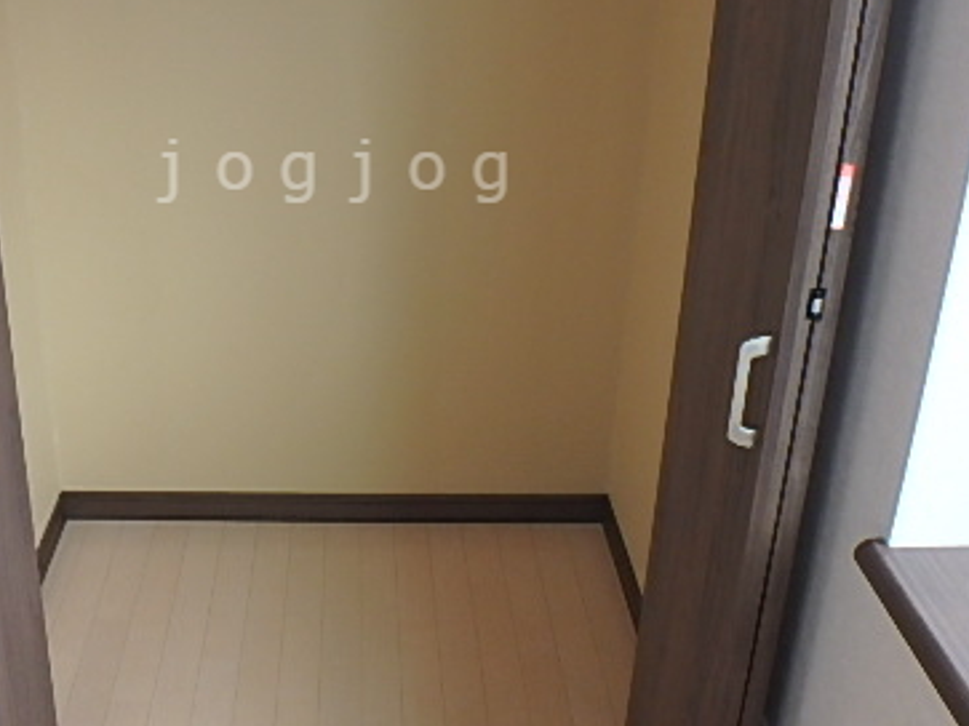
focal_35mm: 37
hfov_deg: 49.4
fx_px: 1035
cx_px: 339
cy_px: 171
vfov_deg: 37.6
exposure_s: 1/40
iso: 200
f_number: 3.5
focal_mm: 3.7
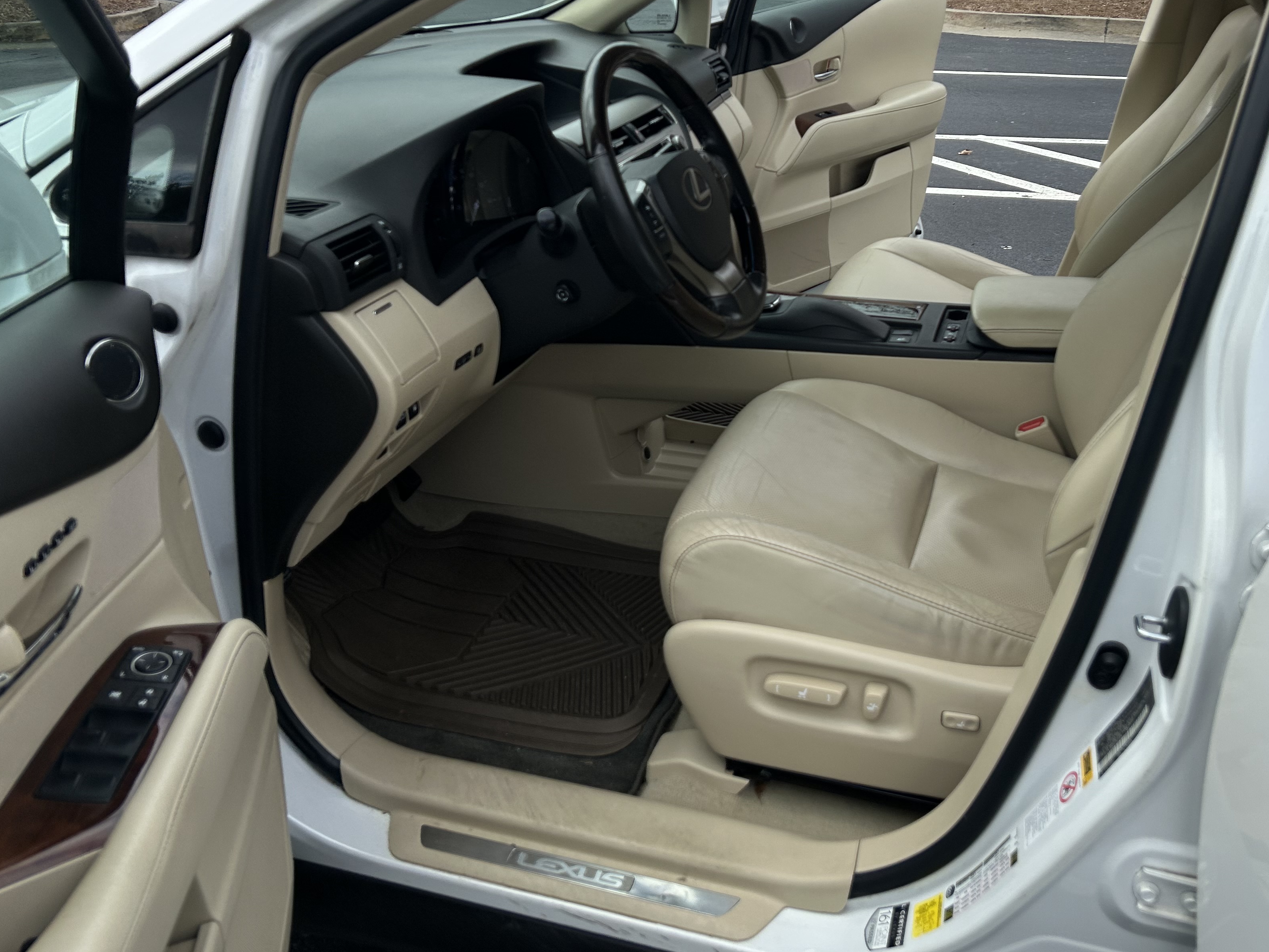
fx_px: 1210
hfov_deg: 55.2
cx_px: 720
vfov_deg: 42.7
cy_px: 365
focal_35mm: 33
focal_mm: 5.7
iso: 50
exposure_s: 1/4444
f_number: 1.5
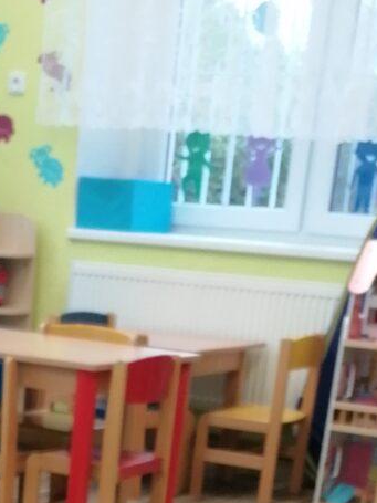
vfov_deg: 17.4
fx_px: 1380
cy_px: 867
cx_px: 11
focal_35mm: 95
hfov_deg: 15.3
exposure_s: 1/50
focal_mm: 4.75
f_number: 1.8
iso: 100
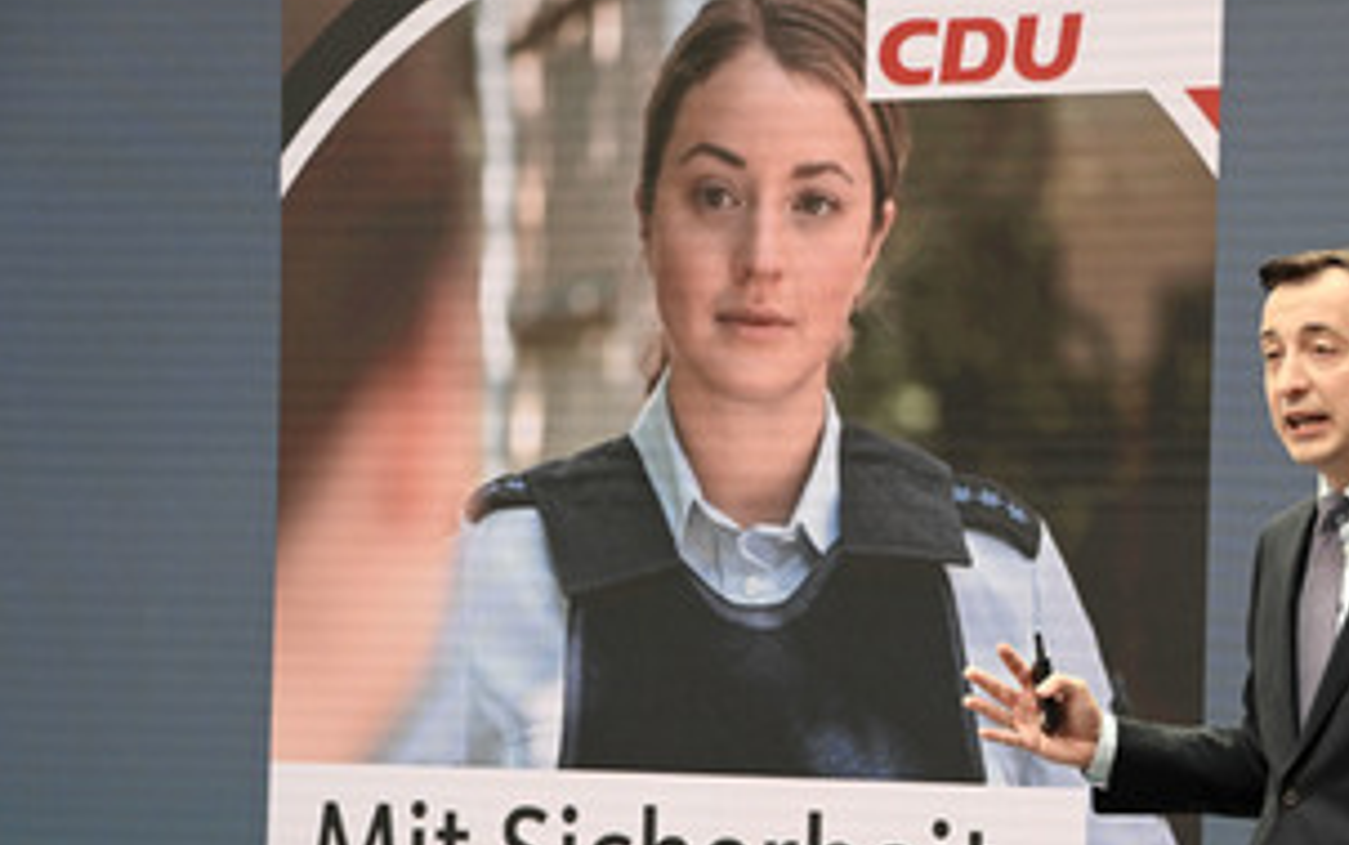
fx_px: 5149
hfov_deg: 14.9
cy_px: 599
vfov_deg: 9.4
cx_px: 967
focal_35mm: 140
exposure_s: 1/500
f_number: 6.3
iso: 3200
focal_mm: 92
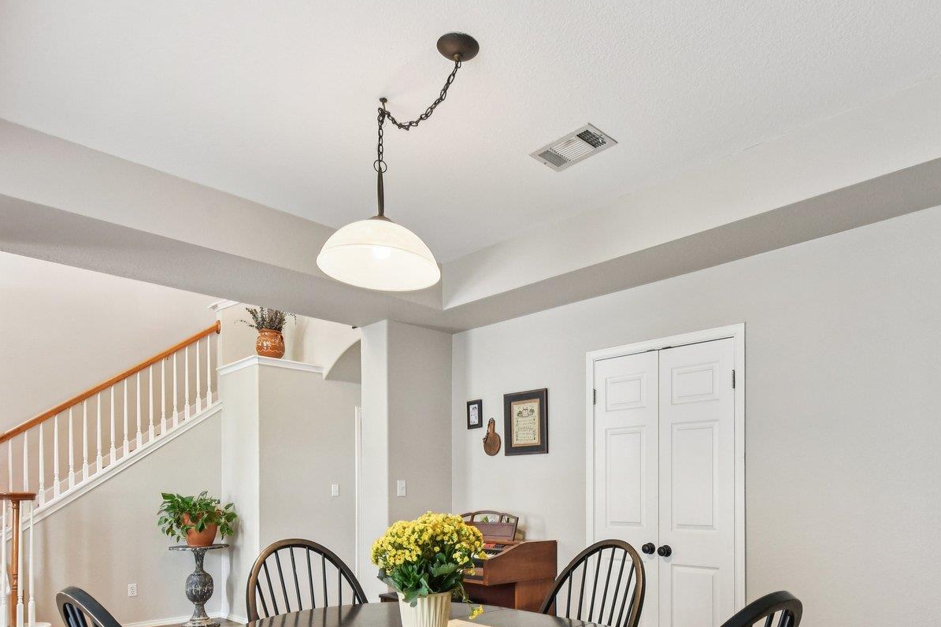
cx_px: 530
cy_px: 502
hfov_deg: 73.4
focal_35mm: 24
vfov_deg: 49.9
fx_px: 627
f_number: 8
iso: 1250
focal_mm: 14
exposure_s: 1/15
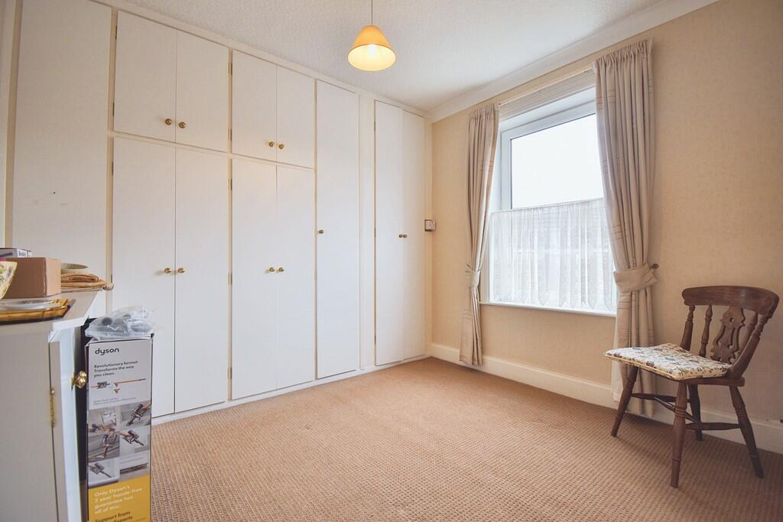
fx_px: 326
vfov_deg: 77.3
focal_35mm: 15
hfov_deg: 100.4
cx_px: 392
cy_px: 261
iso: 100
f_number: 4.5
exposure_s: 1/60
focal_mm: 10
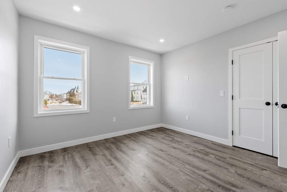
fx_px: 120
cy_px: 96
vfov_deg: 77.3
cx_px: 144
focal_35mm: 15
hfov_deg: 100.4
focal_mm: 10
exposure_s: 1/10
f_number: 7.1
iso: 400
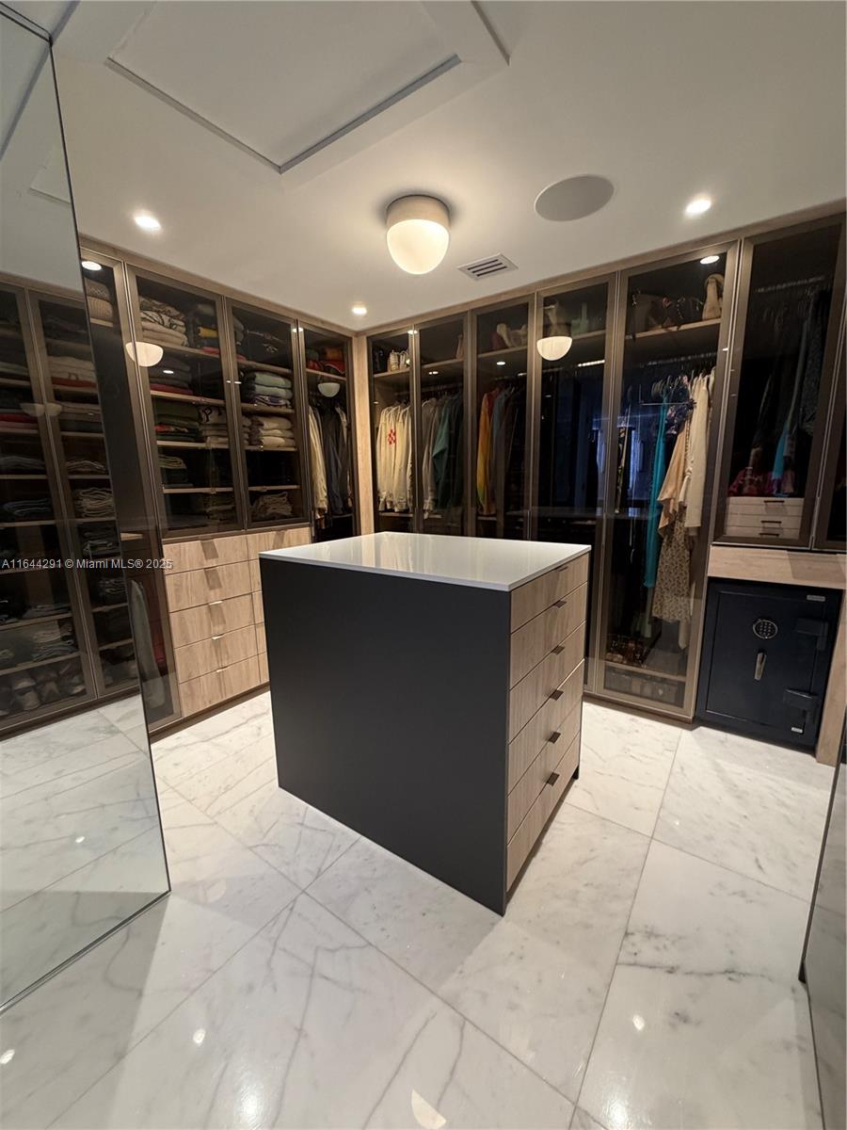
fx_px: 457
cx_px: 424
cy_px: 565
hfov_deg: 85.7
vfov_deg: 102.1
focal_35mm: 14
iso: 250
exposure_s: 1/60
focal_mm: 2.22
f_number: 2.2
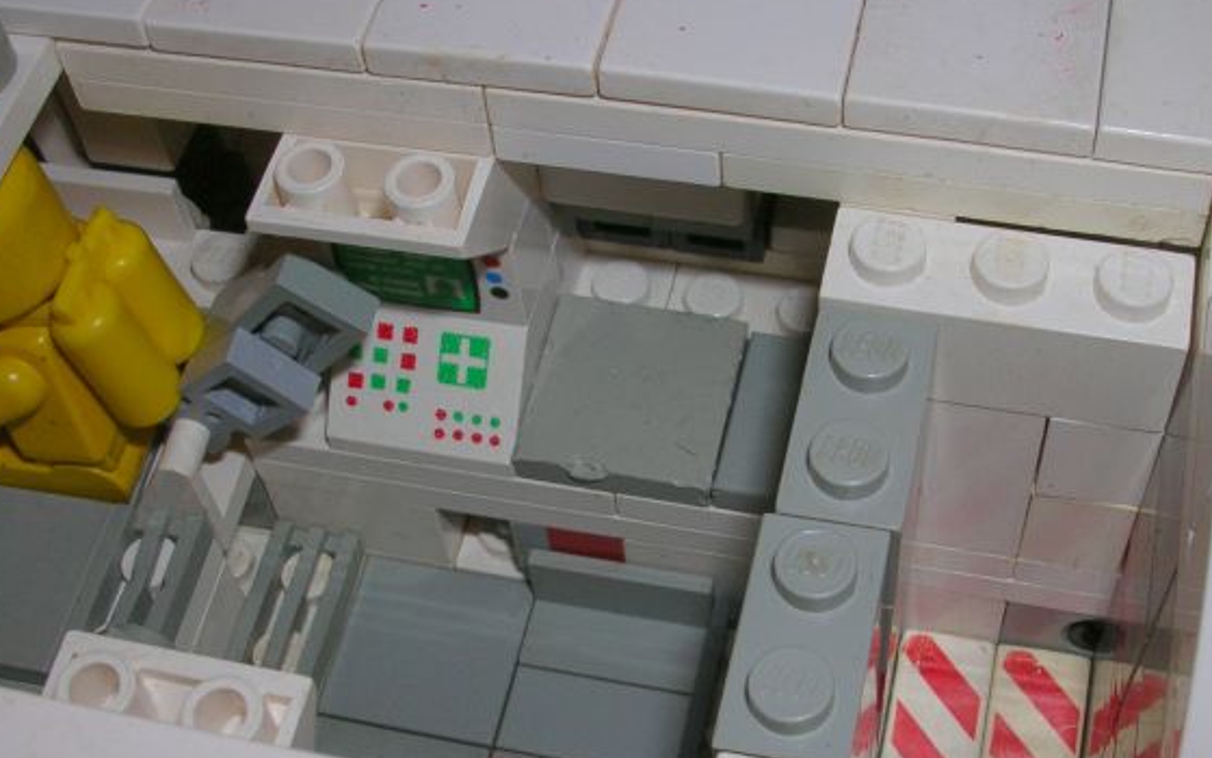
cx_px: 660
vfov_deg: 24.2
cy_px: 547
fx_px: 1751
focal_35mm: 53
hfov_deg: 38.2
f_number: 5.6
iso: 50
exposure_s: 1/60.1
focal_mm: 5.8
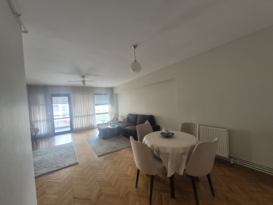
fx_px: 103
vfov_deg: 89.9
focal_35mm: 13
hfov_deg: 106.2
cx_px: 136
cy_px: 102
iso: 320
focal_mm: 1.74
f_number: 2.2
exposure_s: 1/50
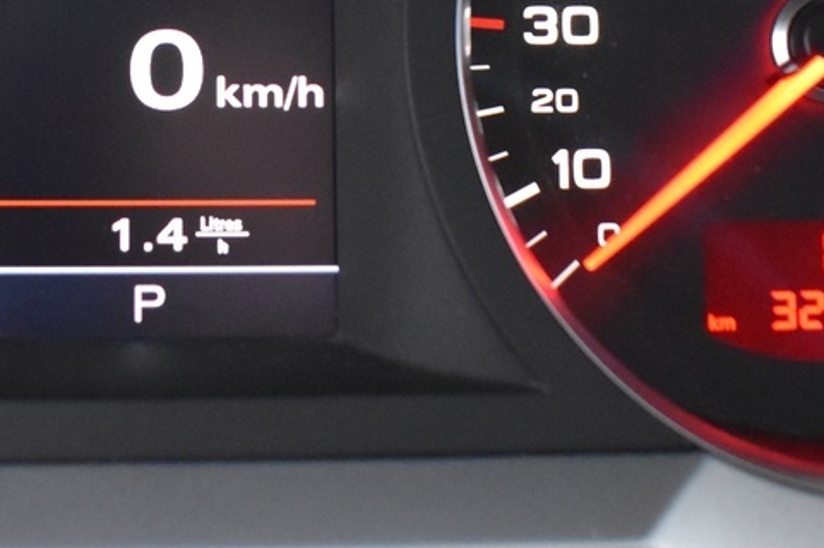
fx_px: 2081
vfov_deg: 14.5
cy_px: -104
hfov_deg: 22.1
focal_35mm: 91
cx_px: 156
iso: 3200
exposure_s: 1/20
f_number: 3.5
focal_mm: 18
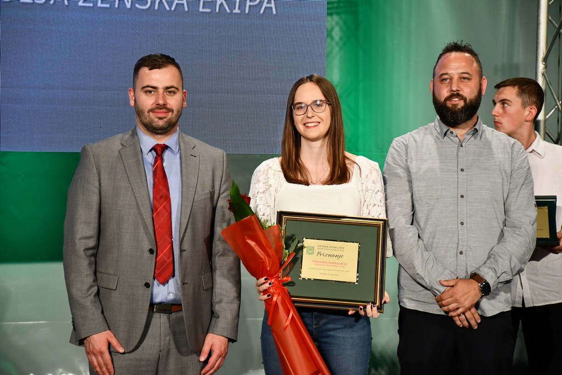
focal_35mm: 135
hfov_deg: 15.2
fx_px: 2108
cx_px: 281
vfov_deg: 10.2
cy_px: 188
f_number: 5.3
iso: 2000
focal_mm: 90
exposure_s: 1/250
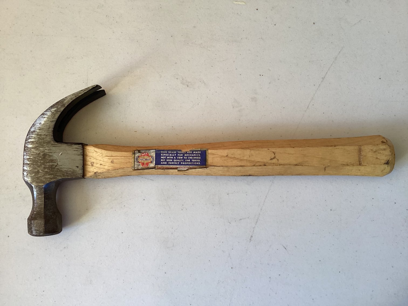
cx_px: 204
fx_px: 365
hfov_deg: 58.3
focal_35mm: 31
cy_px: 153
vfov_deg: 45.4
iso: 50
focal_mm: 3.3
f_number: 2.4
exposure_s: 1/100
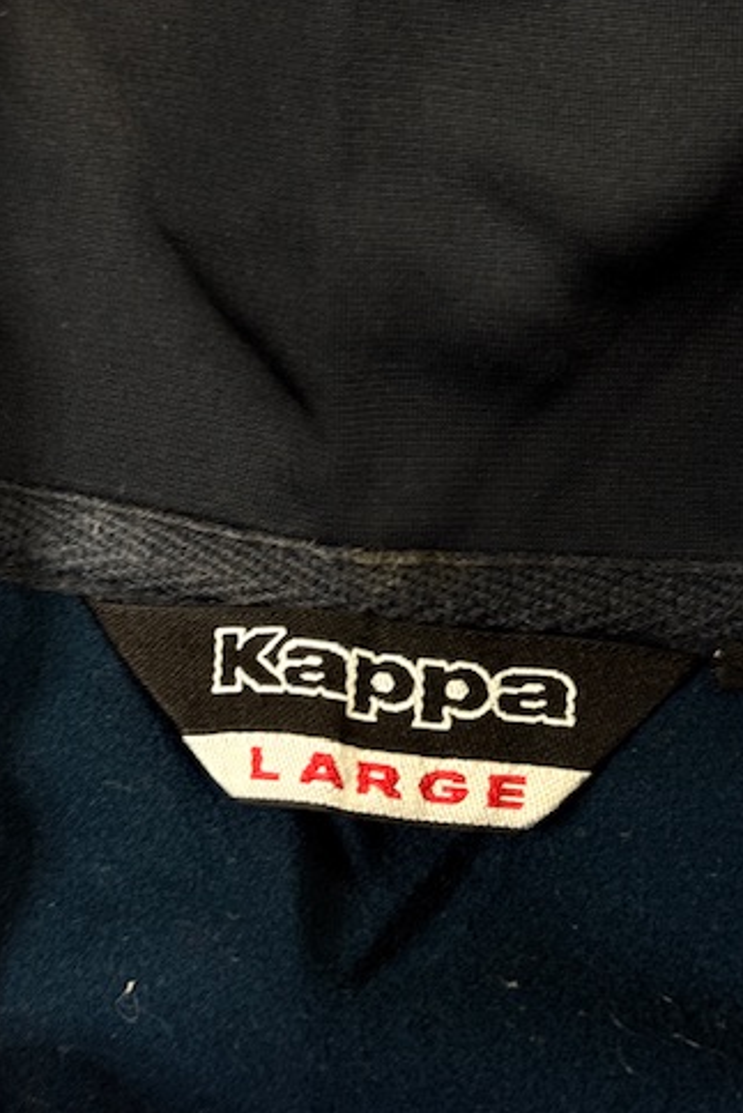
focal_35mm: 66
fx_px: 2042
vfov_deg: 30.4
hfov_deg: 20.6
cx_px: 472
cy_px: 458
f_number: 1.78
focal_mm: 6.76
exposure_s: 1/50
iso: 200
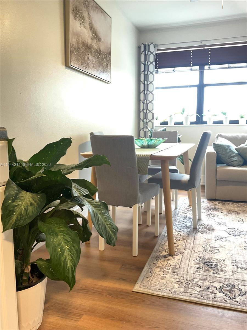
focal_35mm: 29
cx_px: 124
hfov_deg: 48.2
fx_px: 276
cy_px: 165
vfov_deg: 61.7
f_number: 1.8
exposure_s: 1/30
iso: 250
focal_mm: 3
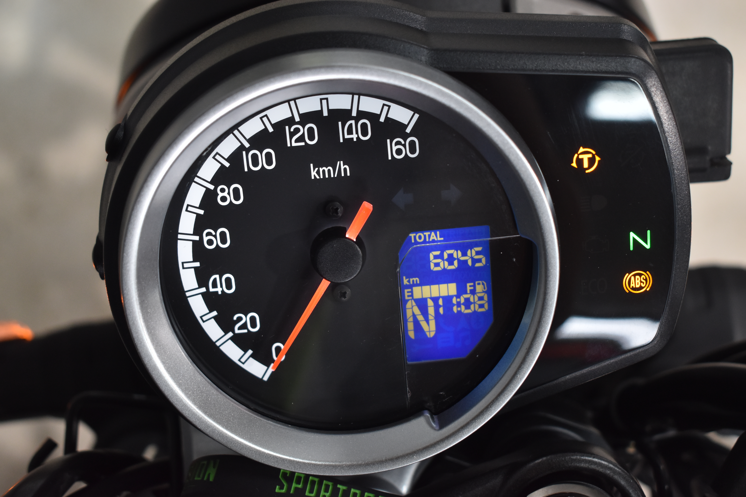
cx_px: 373
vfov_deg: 22.6
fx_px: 1243
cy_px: 248
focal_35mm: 60
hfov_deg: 33.4
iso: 800
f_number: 5
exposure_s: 1/60
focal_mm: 40
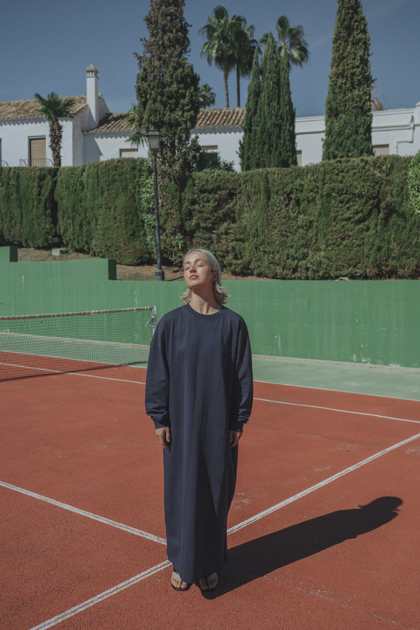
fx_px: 595
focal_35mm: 34
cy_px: 315
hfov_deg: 38.9
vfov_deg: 55.8
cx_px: 210
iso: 125
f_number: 5
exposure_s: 1/3200
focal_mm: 34
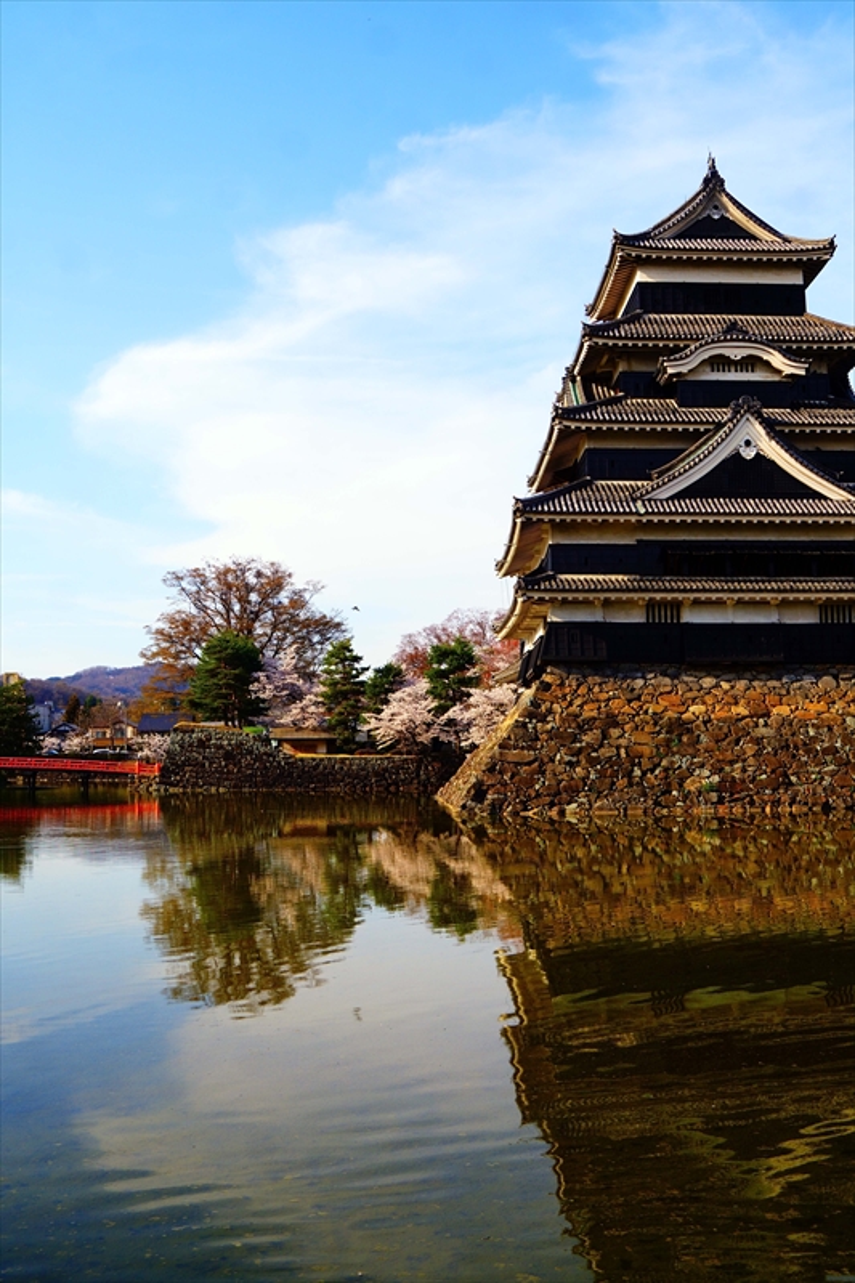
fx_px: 1283
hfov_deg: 36.9
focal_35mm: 36
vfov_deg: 53.1
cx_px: 428
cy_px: 642
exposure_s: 1/250
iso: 100
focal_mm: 24
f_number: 6.3
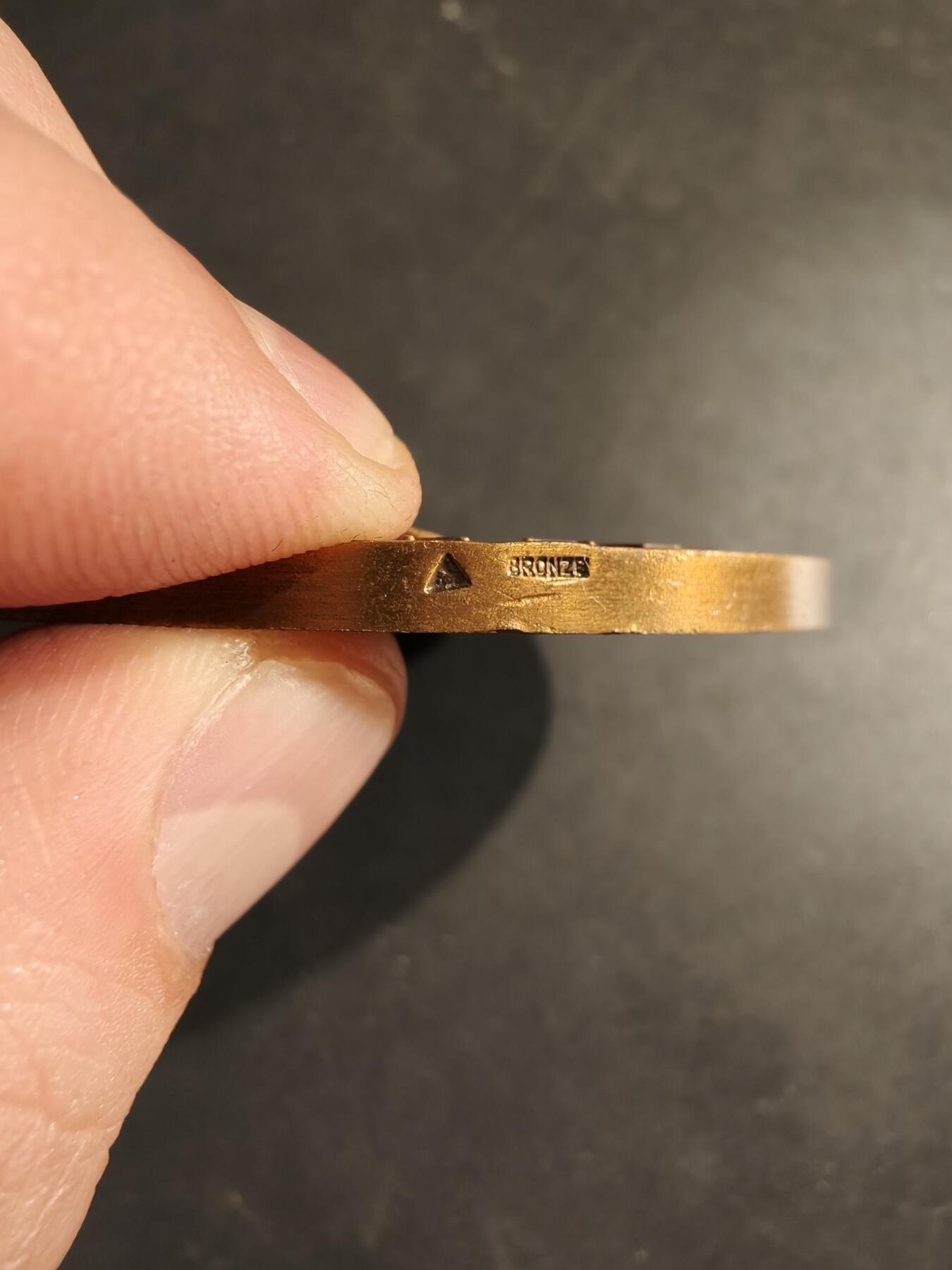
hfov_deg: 58.9
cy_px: 635
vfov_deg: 73.9
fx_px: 843
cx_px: 476
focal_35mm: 23
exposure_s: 1/99.6
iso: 250
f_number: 2
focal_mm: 2.32
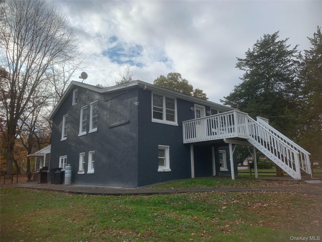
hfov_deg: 67.3
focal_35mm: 26
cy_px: 121
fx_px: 242
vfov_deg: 53.1
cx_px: 161
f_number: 1.8
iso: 25
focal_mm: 4.25
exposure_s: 1/3521
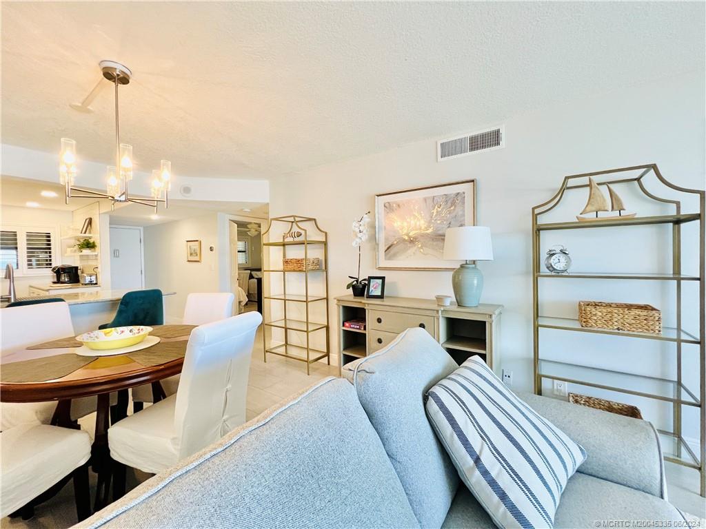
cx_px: 353
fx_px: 265
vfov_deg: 89.9
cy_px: 264
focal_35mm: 13
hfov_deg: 106.2
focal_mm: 1.57
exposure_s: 1/120
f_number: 1.8
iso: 160
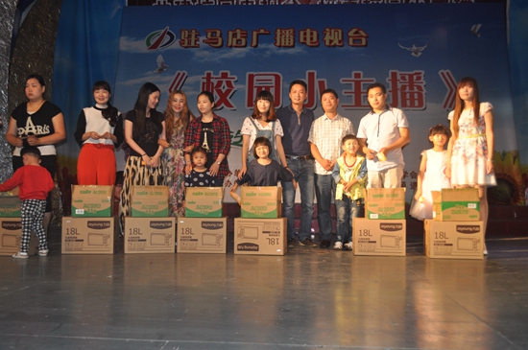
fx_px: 527
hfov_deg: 53.2
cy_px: 175
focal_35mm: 36
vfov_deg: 36.8
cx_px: 264
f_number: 4
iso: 720
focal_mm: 24
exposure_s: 1/125
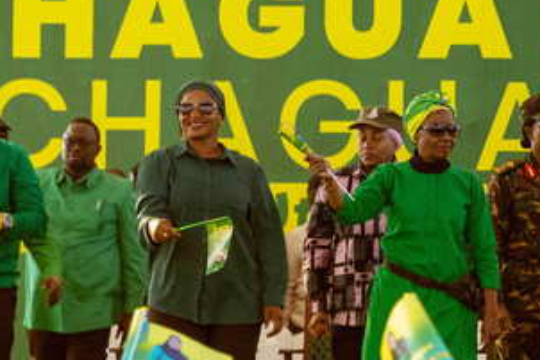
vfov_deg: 3.9
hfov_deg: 5.7
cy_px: 384
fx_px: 5337
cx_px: 738
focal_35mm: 356
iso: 1250
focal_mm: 70
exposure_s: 1/1250
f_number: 4
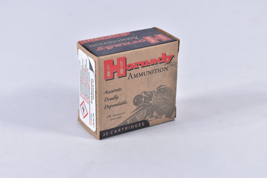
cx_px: 134
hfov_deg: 24.6
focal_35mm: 82
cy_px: 89
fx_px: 612
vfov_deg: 16.6
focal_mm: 55
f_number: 5.6
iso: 640
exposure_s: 1/50
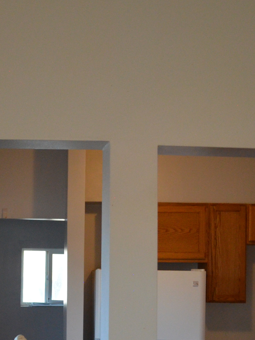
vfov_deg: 29.6
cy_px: 269
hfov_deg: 22.2
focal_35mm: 64
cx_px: 9
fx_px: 628
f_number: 3.5
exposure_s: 1/250
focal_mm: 18
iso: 1600
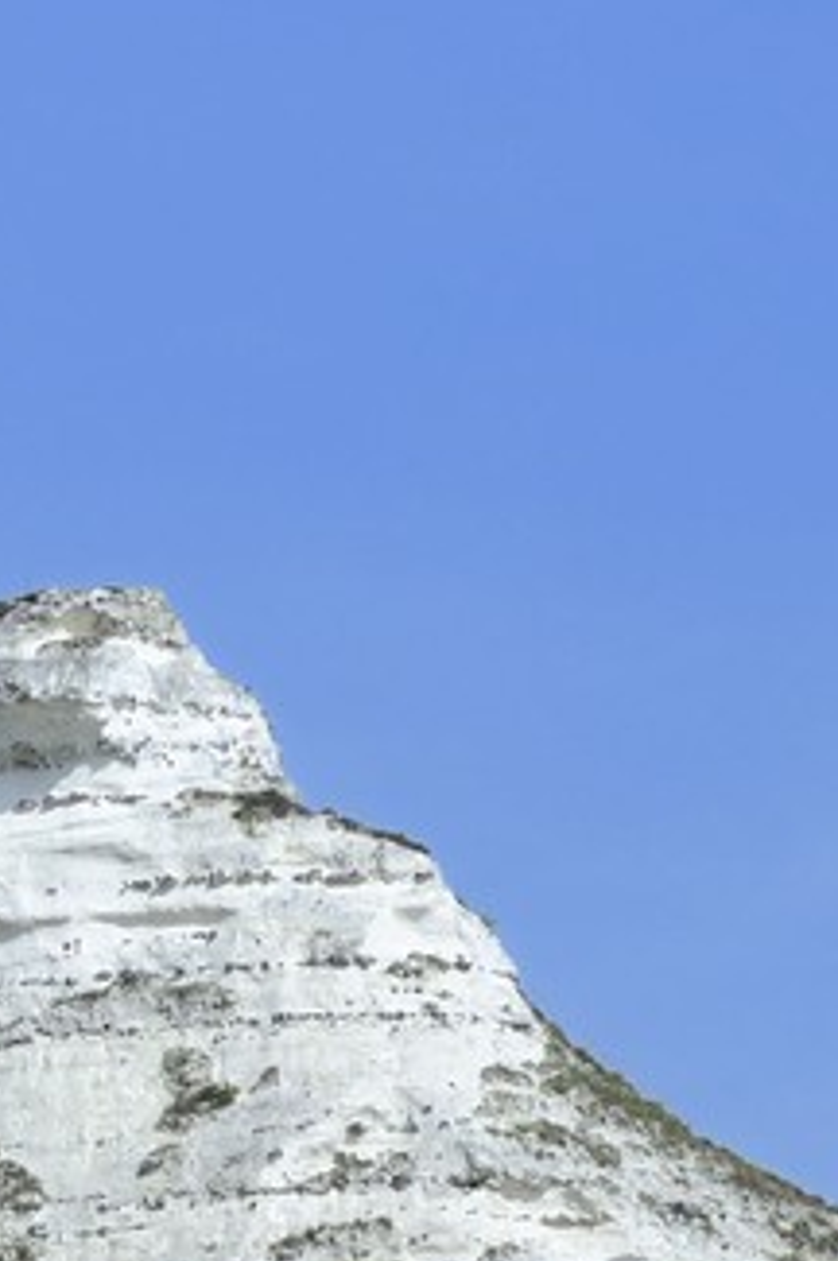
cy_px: 2809
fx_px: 19978
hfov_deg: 2.4
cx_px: 859
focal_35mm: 571
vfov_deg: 3.6
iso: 200
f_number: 13
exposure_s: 1/250
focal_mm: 116
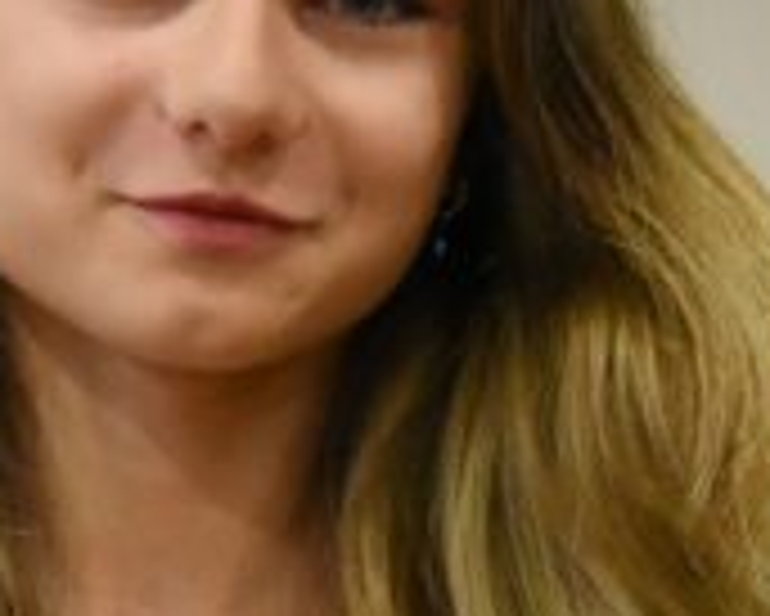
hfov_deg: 7.0
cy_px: 182
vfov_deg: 5.6
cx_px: 387
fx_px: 6316
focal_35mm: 277
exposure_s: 1/125
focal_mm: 48
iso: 7200
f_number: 9
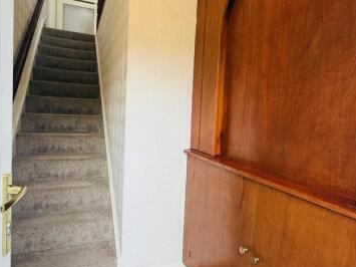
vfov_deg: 58.8
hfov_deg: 73.9
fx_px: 236
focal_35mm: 23
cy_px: 123
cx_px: 166
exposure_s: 1/100
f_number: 2.2
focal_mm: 2.22
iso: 100
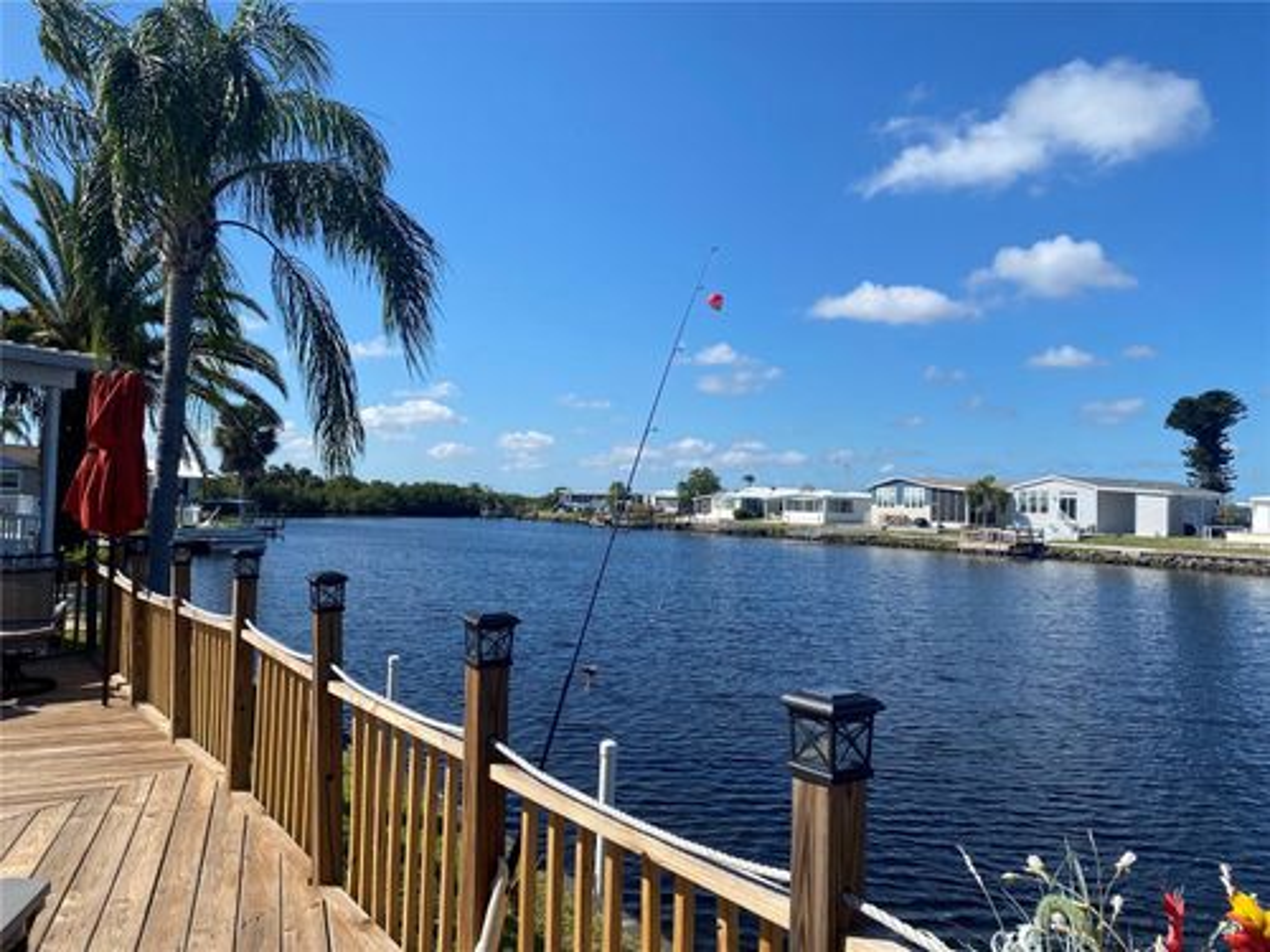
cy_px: 476
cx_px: 635
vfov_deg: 53.1
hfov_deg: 67.3
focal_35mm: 26
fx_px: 954
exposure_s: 1/3040
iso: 32
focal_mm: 4.25
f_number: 1.8
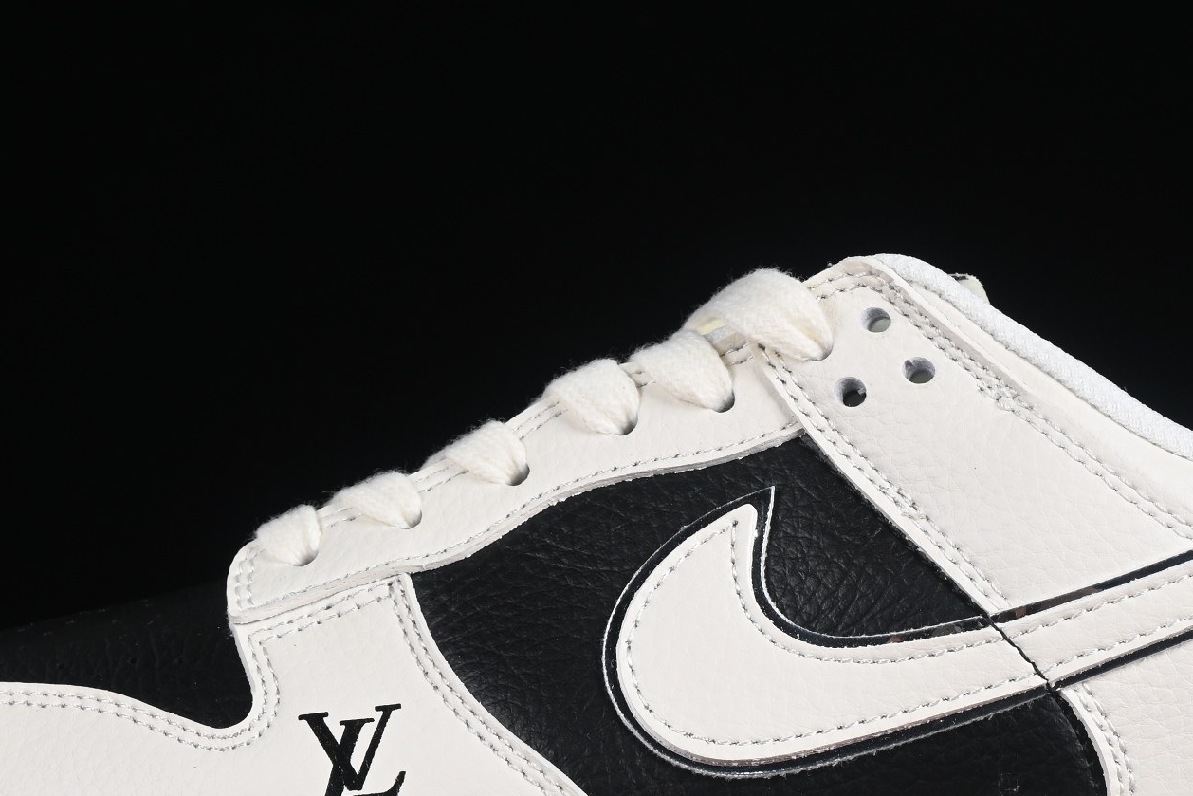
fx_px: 5501
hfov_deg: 12.4
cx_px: 671
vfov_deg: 8.3
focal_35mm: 166
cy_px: 454
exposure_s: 1/80
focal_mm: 50
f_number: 8
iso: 160
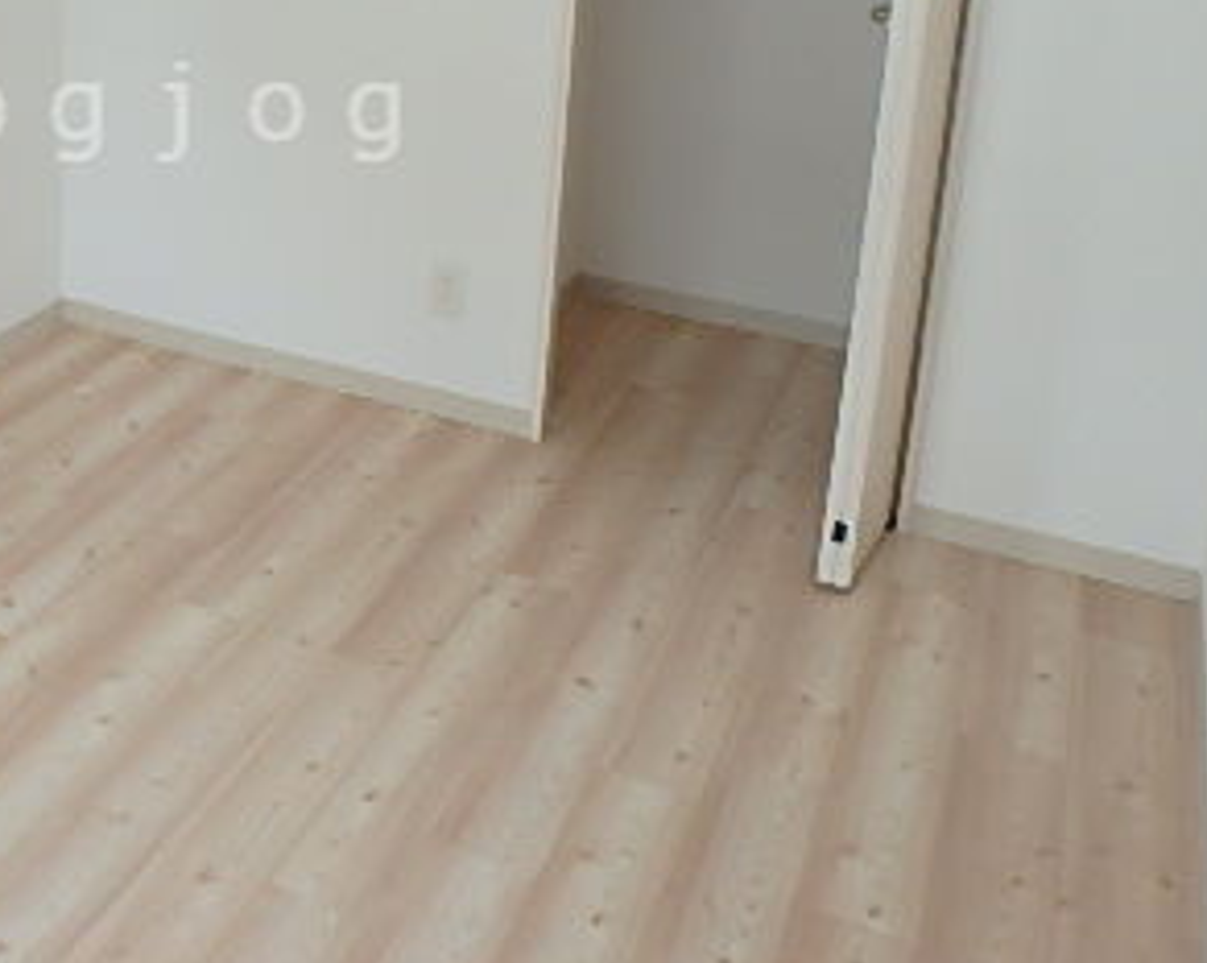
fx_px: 1606
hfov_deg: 38.6
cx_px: 141
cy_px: 112
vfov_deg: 31.9
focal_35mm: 45
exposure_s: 1/60
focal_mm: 3.7
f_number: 3.5
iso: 125
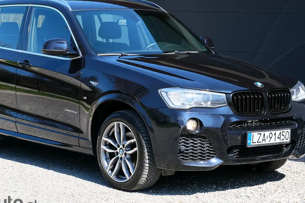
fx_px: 923
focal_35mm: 109
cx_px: 128
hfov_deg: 18.7
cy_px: 86
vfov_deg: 12.6
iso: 320
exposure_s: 1/280
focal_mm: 55
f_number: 5.6
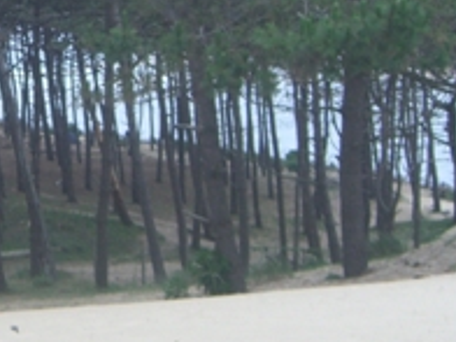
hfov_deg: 15.2
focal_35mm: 124
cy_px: 60
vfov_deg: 11.9
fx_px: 1633
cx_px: -119
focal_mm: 7.9
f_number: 2.8
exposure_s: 1/125
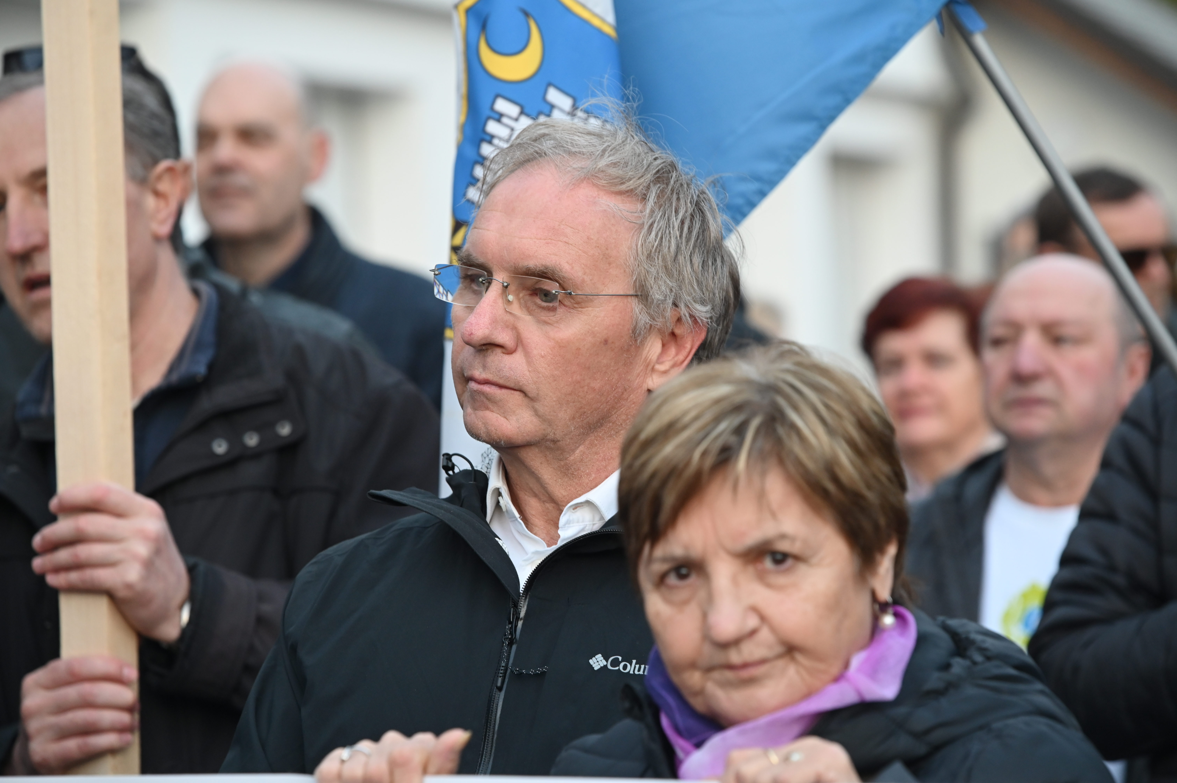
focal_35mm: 200
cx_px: 588
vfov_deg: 6.9
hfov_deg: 10.3
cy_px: 392
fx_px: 6534
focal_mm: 200
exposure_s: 1/160
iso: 1600
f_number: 5.6
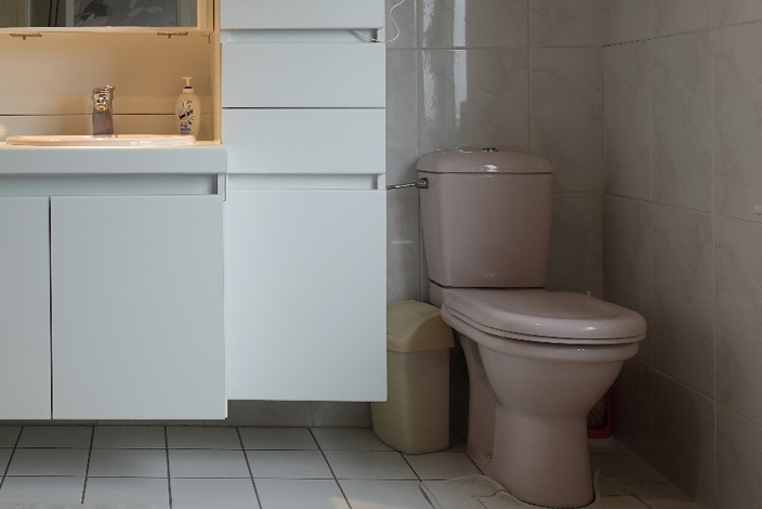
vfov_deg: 28.7
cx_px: 100
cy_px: 108
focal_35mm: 46
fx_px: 974
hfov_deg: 40.1
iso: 125
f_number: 2.8
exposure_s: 1/80
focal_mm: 8.8
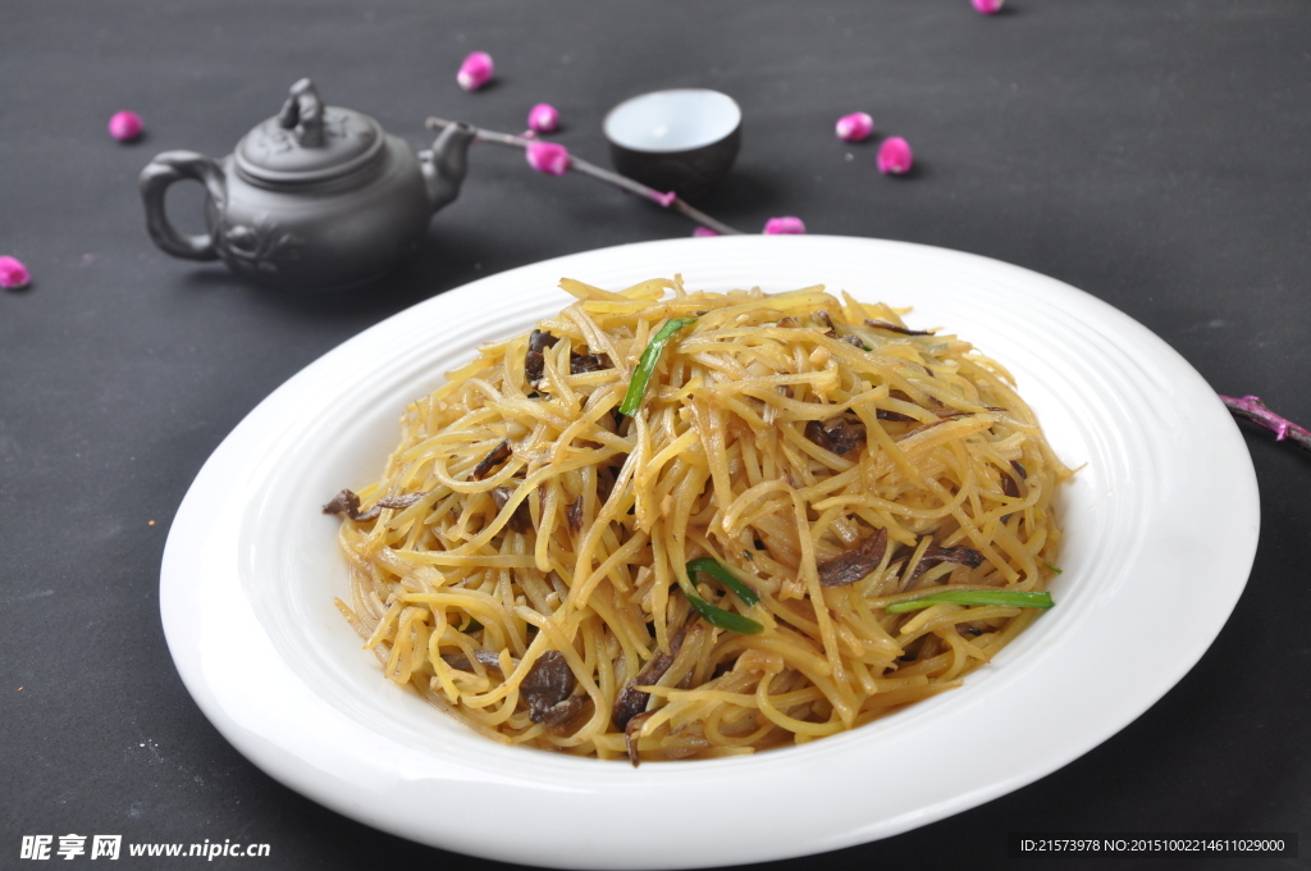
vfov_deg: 17.4
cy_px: 436
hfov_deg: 26.0
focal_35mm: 78
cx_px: 656
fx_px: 2837
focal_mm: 52
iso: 200
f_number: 7.1
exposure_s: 1/160
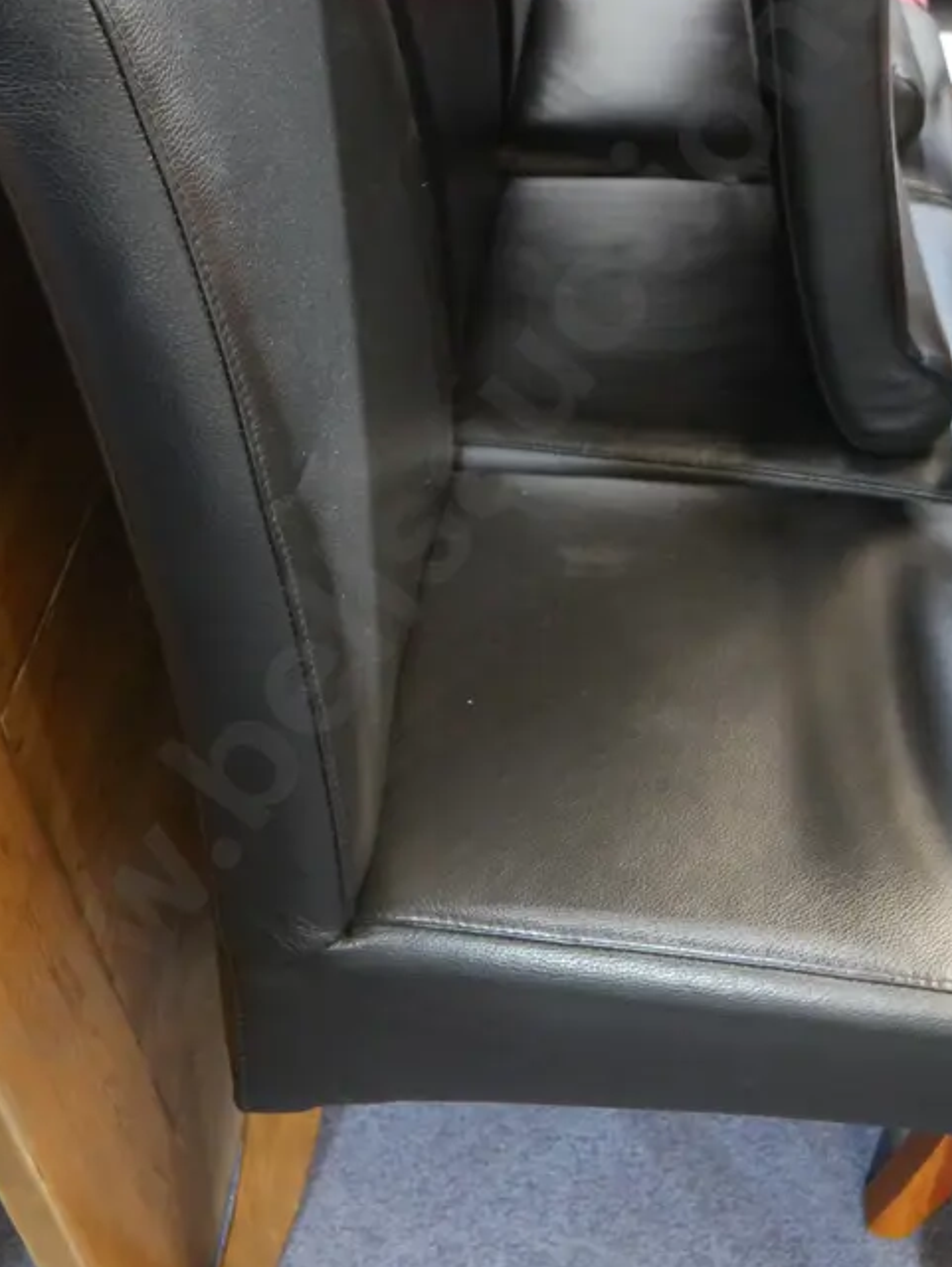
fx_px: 1758
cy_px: 370
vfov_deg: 38.9
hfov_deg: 30.3
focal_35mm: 48
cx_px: 547
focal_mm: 15
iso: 3200
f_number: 3.6
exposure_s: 1/50
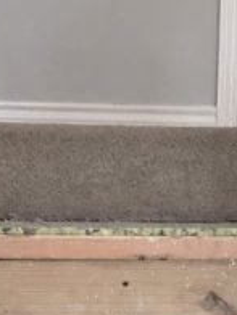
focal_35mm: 146
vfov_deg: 12.3
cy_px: 579
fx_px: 1333
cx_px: 163
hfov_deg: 10.2
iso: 80
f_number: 1.8
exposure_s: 1/7
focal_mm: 3.99
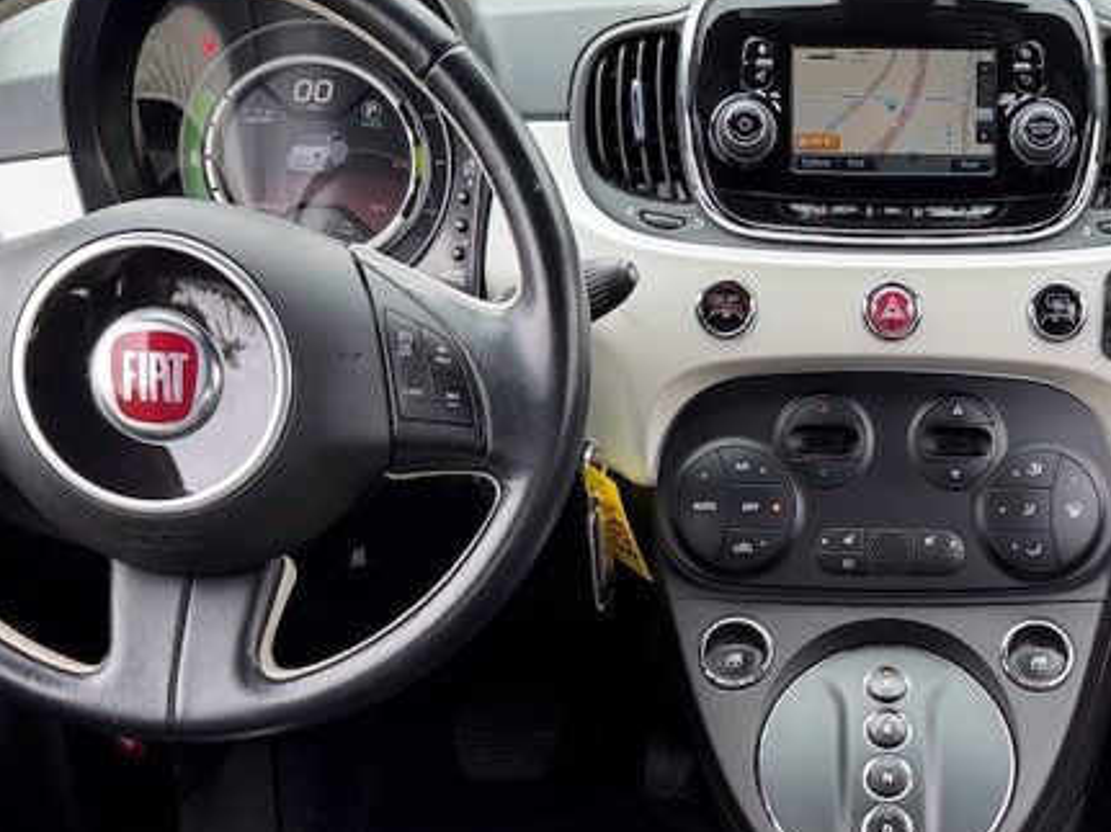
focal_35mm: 57
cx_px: 884
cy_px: 744
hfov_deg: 32.9
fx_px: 1829
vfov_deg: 24.9
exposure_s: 1/325
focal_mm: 6.76
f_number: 1.78
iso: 100
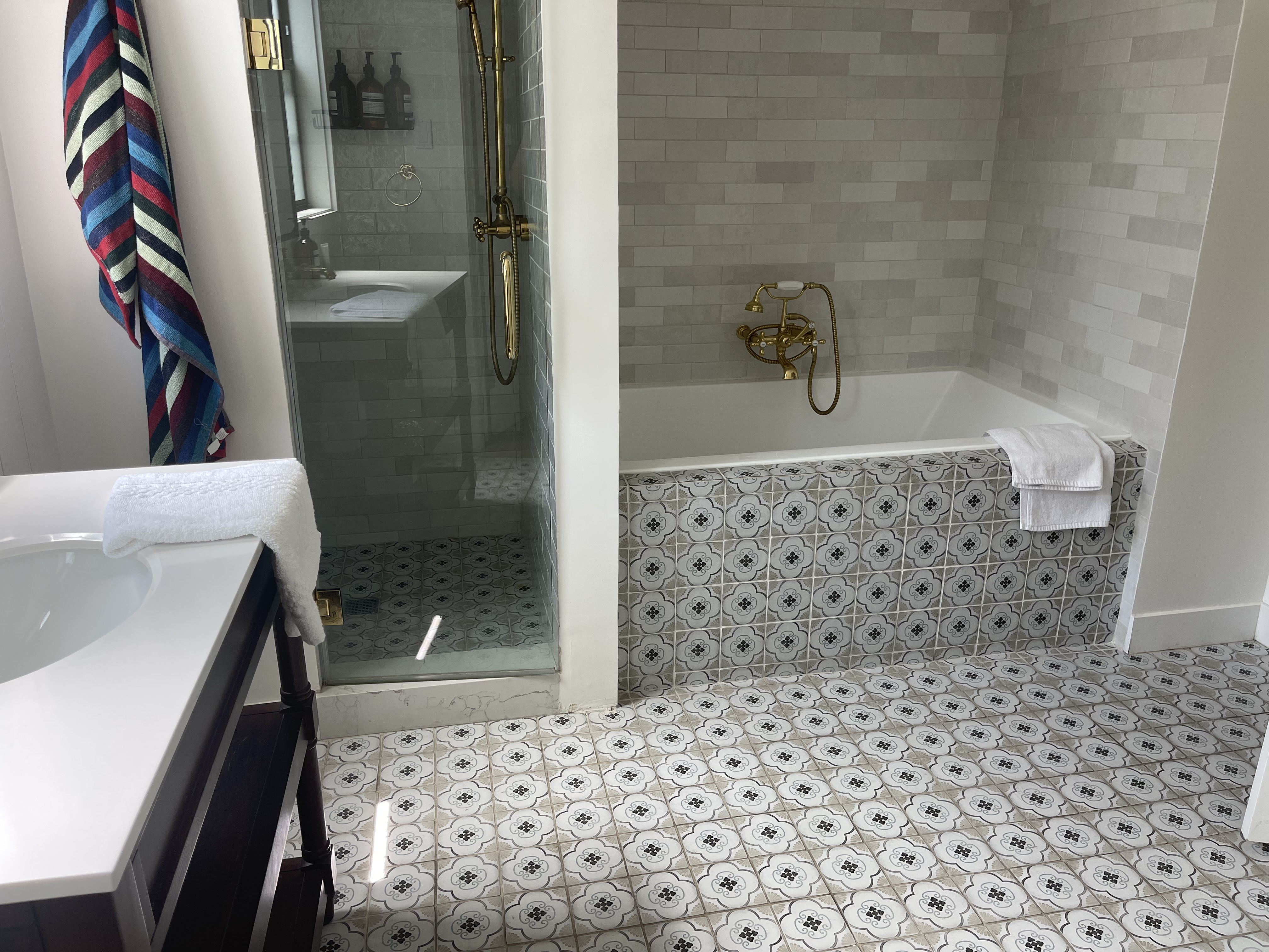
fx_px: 916
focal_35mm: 25
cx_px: 634
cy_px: 476
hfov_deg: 69.4
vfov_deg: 54.9
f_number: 1.6
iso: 50
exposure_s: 1/121
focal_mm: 5.1
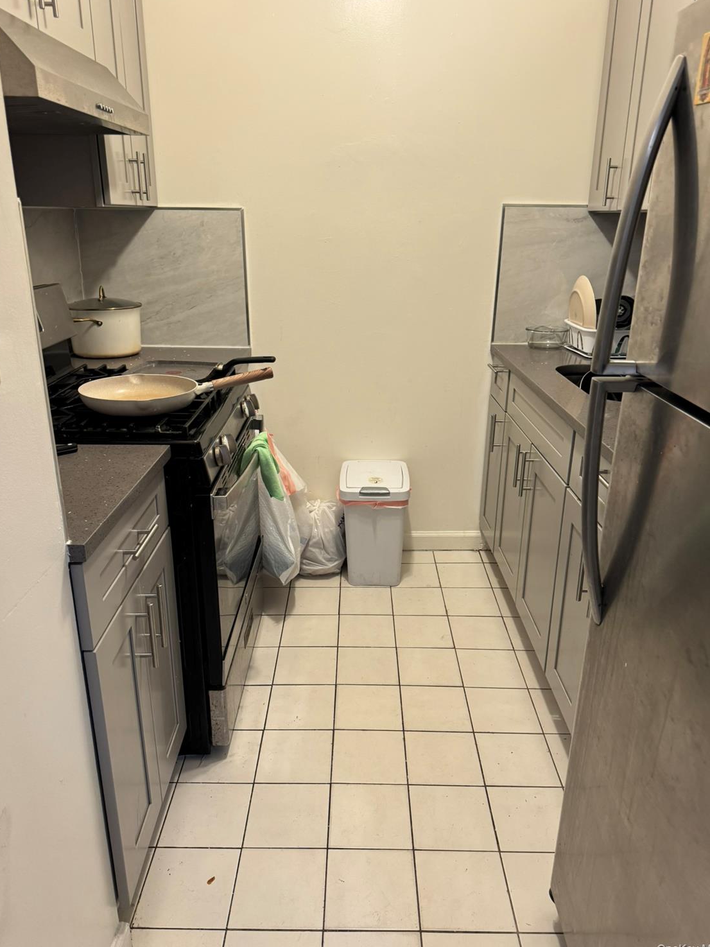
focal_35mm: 25
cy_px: 464
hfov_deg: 54.9
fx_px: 684
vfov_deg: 69.4
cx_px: 361
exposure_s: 1/120
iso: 160
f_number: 1.78
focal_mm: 6.76
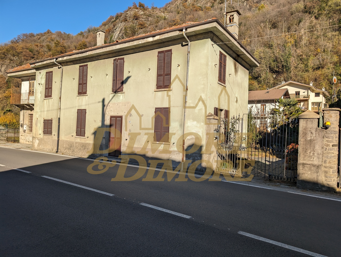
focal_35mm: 24
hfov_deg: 71.5
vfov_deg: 56.9
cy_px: 128
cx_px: 170
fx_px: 237
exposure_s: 1/1185
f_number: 1.68
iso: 19
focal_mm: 6.9
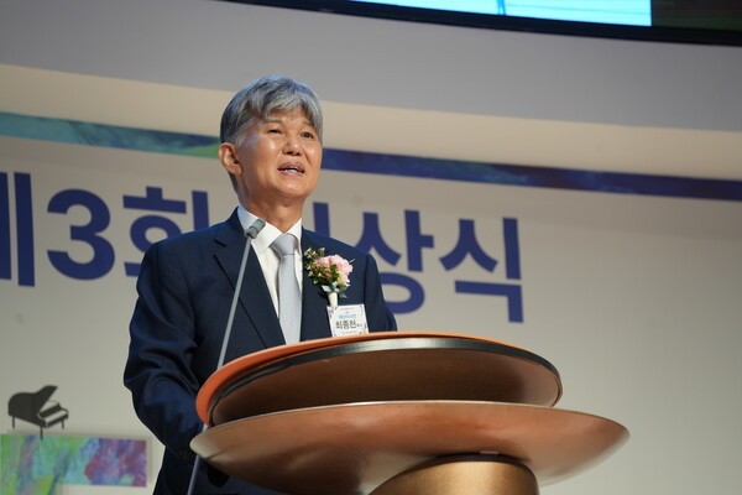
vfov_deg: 8.3
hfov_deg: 12.4
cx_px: 371
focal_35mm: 166
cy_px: 248
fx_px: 3421
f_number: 5.6
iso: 1000
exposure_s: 1/160
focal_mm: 166
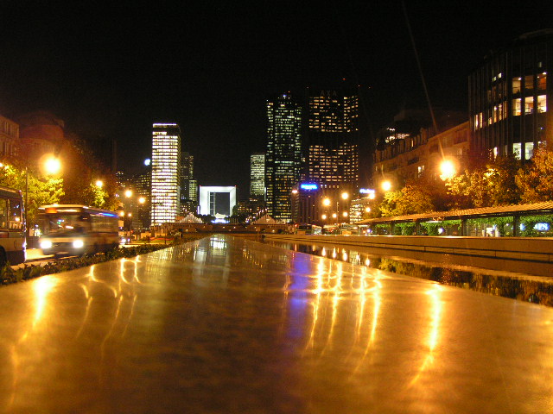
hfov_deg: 49.0
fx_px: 607
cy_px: 207
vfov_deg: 37.7
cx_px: 276
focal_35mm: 38
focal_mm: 6.3
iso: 200
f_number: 2.8
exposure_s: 1/3
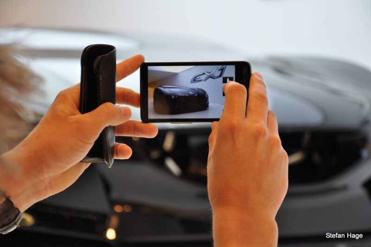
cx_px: 186
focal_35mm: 112
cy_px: 124
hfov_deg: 18.2
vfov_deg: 12.2
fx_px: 1158
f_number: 5.3
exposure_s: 1/60
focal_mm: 75
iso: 400
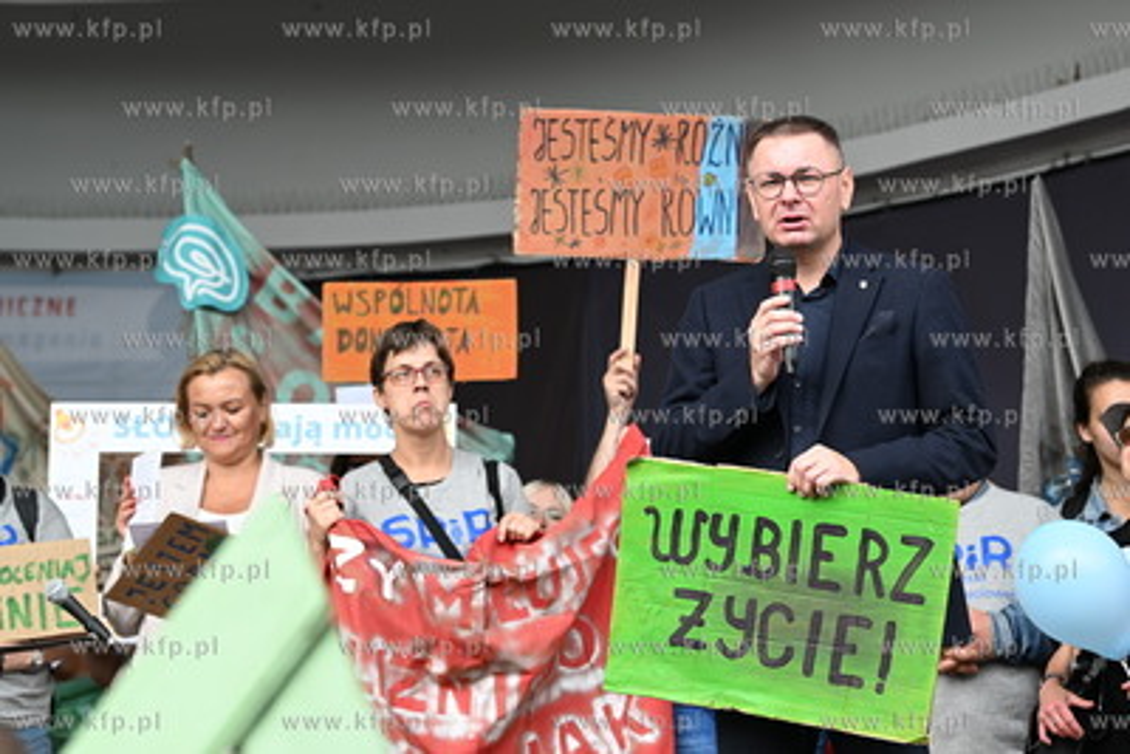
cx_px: 565
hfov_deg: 18.6
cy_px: 377
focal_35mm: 110
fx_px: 3454
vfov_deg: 12.5
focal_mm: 110
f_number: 5.6
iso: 250
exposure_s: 1/250
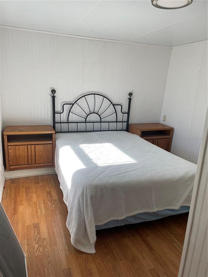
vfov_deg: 67.3
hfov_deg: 53.1
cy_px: 138
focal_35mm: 26
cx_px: 104
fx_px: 208
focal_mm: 4.2
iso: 32
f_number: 1.6
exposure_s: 1/428
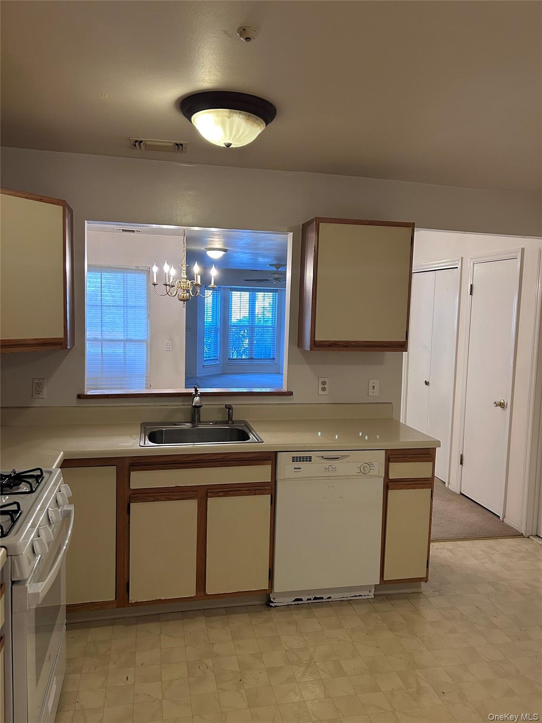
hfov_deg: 53.1
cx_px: 271
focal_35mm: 26
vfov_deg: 67.3
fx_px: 543
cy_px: 362
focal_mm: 5.7
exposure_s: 1/60
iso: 160
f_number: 1.5
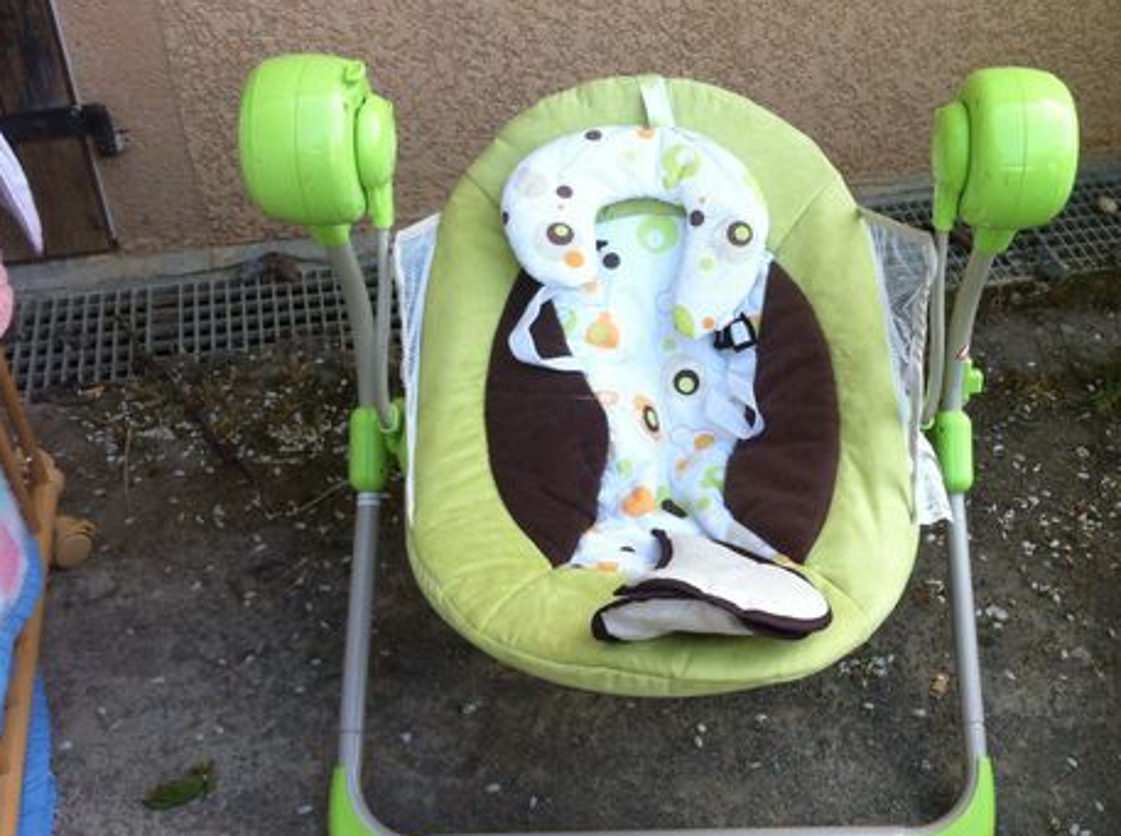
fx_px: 1487
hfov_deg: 40.9
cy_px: 382
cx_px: 724
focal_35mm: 46
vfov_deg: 31.4
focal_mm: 3.85
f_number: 2.8
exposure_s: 1/227
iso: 80
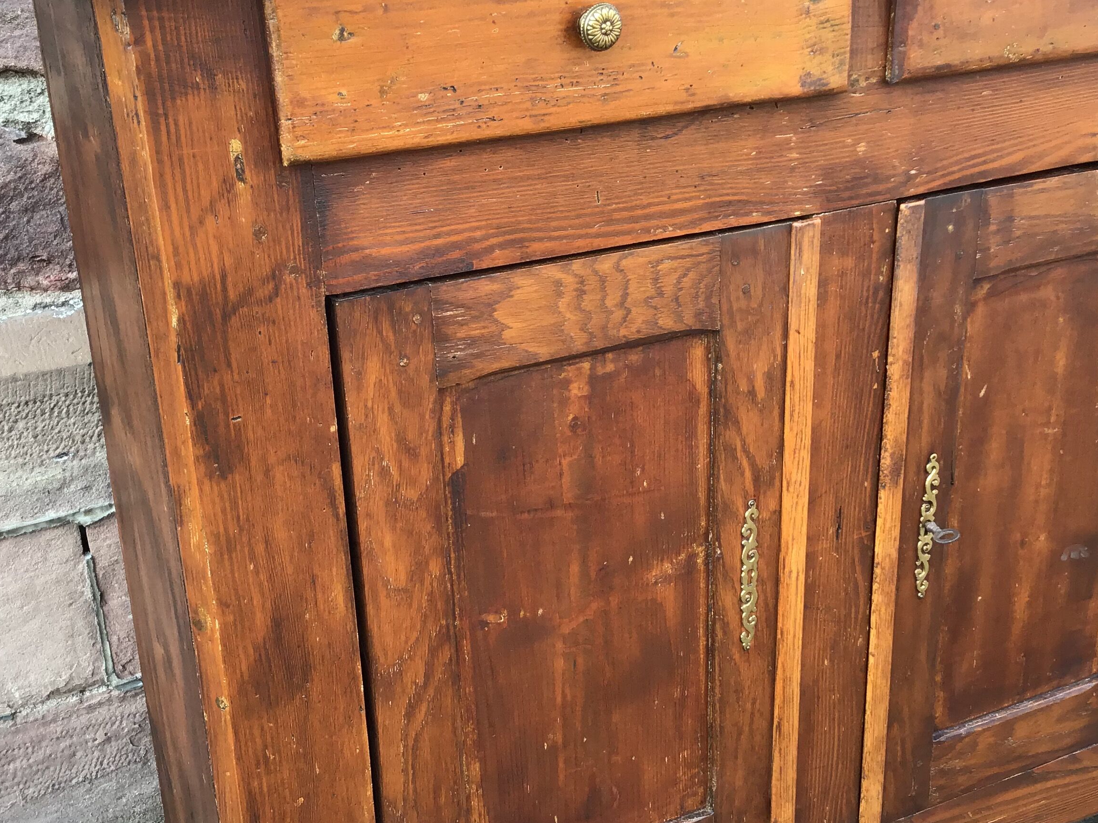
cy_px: 424
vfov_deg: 32.9
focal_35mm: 44
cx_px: 530
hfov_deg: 42.9
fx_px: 1396
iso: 40
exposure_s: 1/100
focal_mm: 3.3
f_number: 2.4
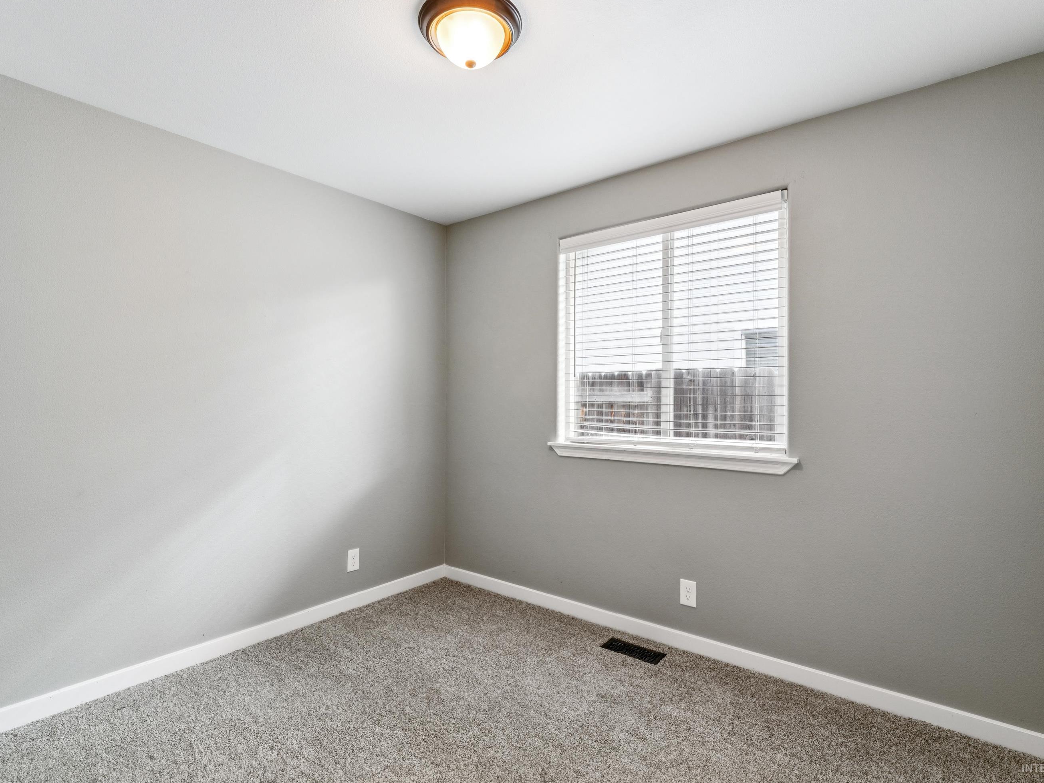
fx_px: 540
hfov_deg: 88.0
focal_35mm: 18
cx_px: 499
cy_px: 400
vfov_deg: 71.9
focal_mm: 15.8
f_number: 13
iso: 400
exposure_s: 1/8
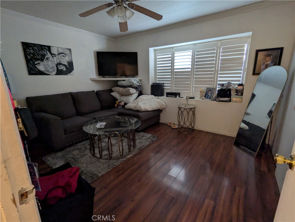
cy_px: 111
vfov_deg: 78.2
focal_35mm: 16
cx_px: 148
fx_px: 136
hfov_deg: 94.4
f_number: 2.2
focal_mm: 2.35
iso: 338
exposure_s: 1/24
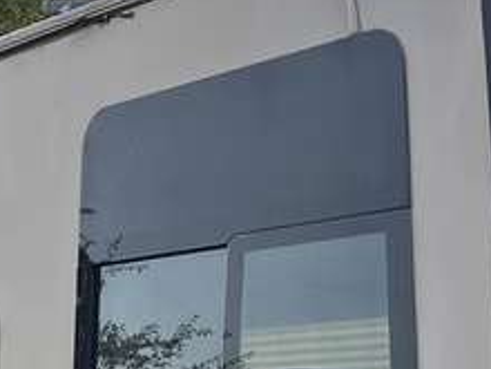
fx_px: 1674
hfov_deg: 16.5
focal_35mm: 118
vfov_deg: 11.8
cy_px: 599
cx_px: 45
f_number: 1.6
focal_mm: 5.1
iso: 50
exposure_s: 1/1028
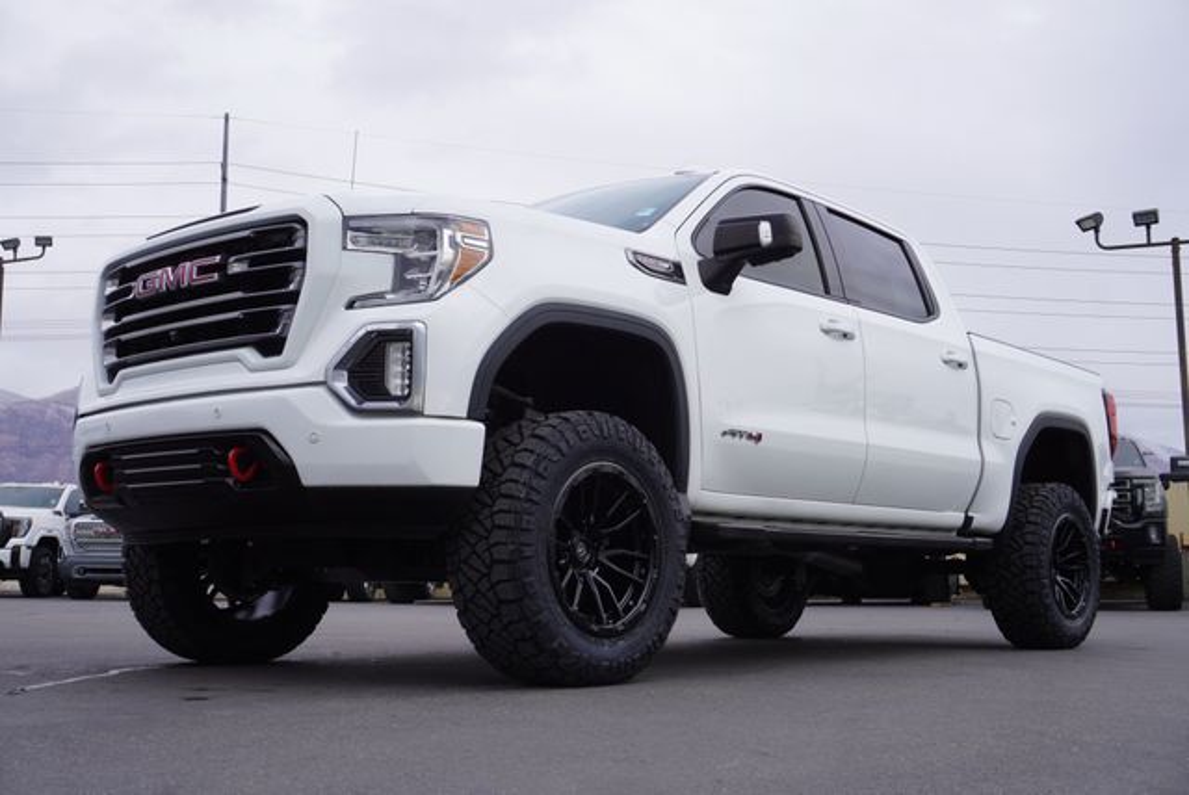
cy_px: 398
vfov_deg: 33.1
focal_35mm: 40
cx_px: 594
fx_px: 1339
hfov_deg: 47.9
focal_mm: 27
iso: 100
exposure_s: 1/125
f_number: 9
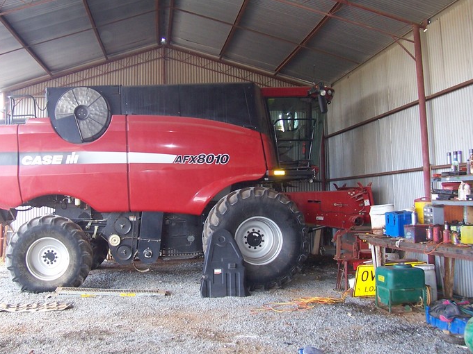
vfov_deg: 35.9
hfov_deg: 46.7
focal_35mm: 40
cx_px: 214
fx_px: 547
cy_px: 151
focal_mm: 5.6
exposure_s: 1/60
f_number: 2.7
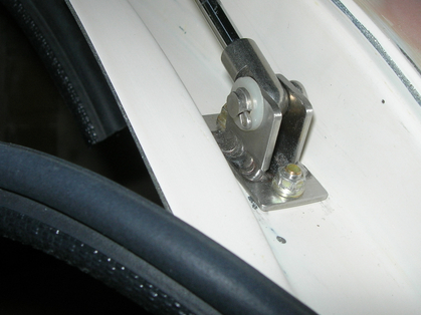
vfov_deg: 25.2
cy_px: 131
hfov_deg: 33.1
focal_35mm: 58
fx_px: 705
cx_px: 266
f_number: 4.8
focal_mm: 7.8
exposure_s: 1/60.1
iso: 64
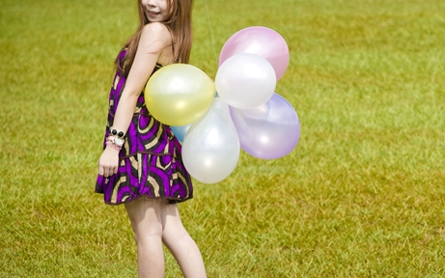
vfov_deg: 4.6
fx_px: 3432
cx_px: 374
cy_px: 172
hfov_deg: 7.4
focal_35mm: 283
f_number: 5.6
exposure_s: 1/350
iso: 100
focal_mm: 160
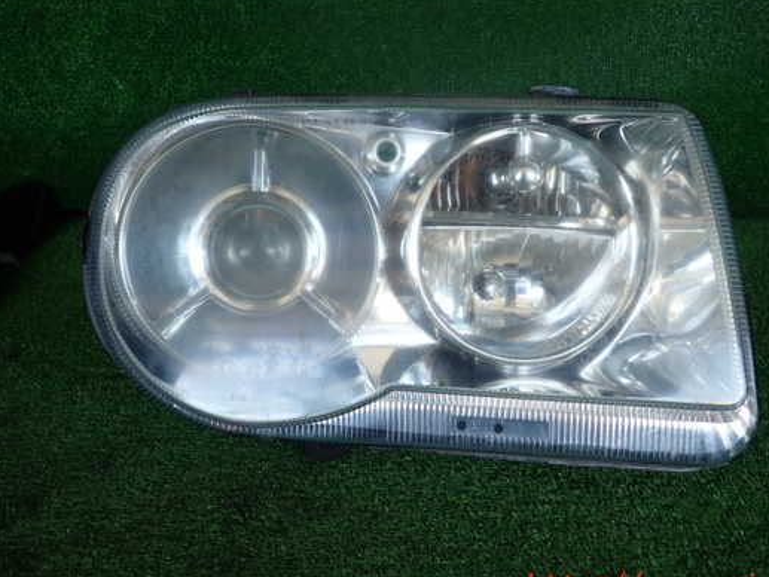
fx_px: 644
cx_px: 418
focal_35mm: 29
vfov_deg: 48.2
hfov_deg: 61.5
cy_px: 272
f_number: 2
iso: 125
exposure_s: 1/125
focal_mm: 4.5
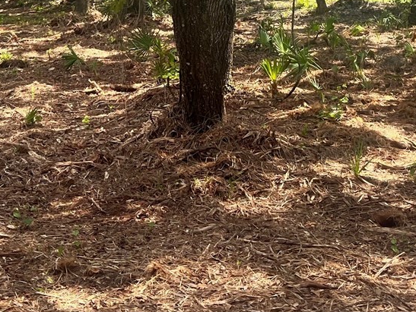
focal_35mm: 76
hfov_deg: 25.6
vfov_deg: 18.6
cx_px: 216
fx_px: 914
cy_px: -41
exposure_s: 1/821
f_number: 1.6
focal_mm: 5.1
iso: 50
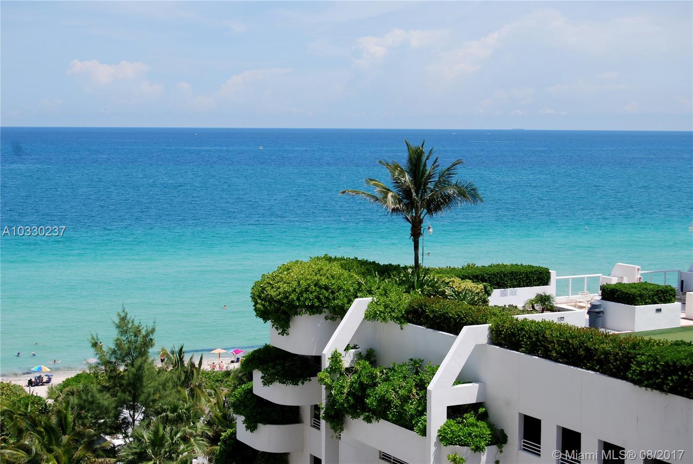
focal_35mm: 68
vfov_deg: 20.2
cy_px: 232
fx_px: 1301
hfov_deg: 29.8
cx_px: 346
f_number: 8
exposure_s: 1/250
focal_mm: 45
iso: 100
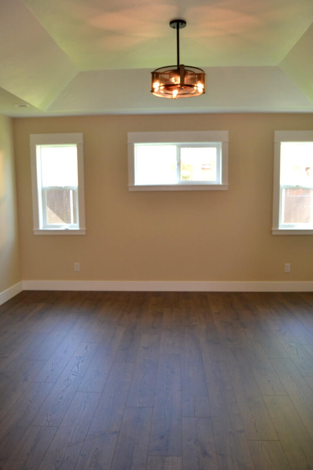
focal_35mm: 27
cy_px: 235
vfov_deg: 67.4
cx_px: 156
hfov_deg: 47.9
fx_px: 352
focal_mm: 18
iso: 400
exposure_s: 1/60
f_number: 4
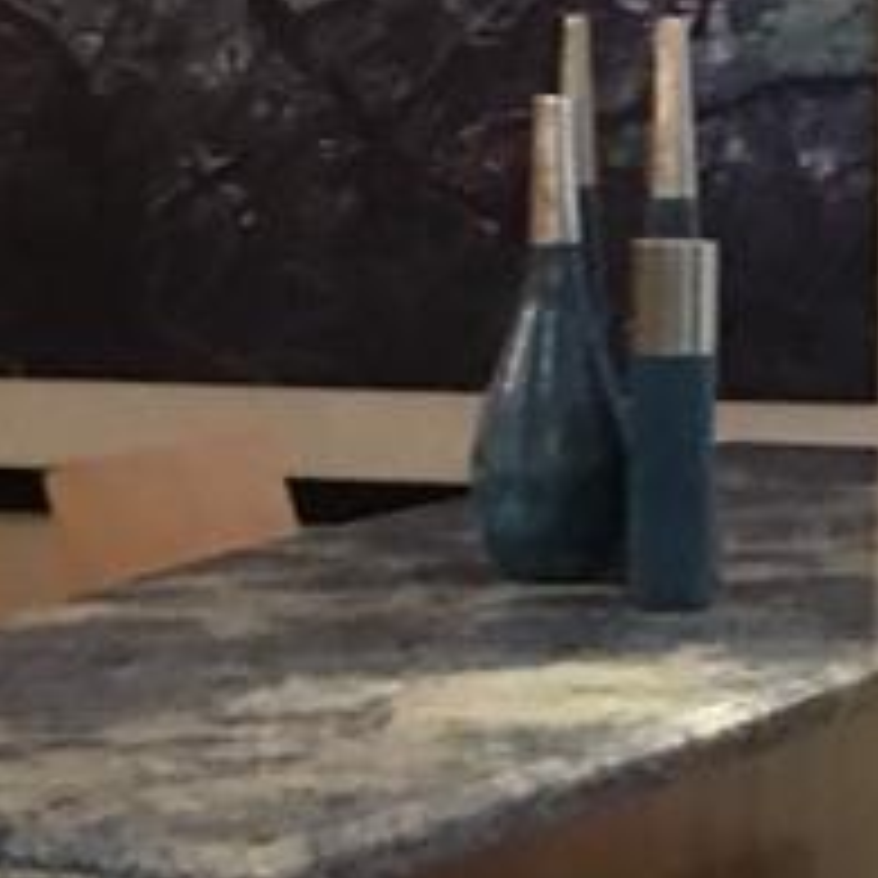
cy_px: 563
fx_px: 4534
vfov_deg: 11.1
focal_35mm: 158
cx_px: 329
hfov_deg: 11.1
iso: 250
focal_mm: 4.15
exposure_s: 1/15
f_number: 2.2
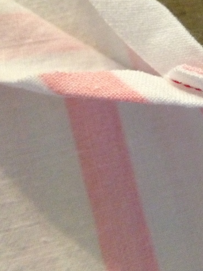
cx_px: 202
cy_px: 63
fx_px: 571
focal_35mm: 73
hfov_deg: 19.6
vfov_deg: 26.3
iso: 400
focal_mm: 4.28
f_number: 2.4
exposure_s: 1/20
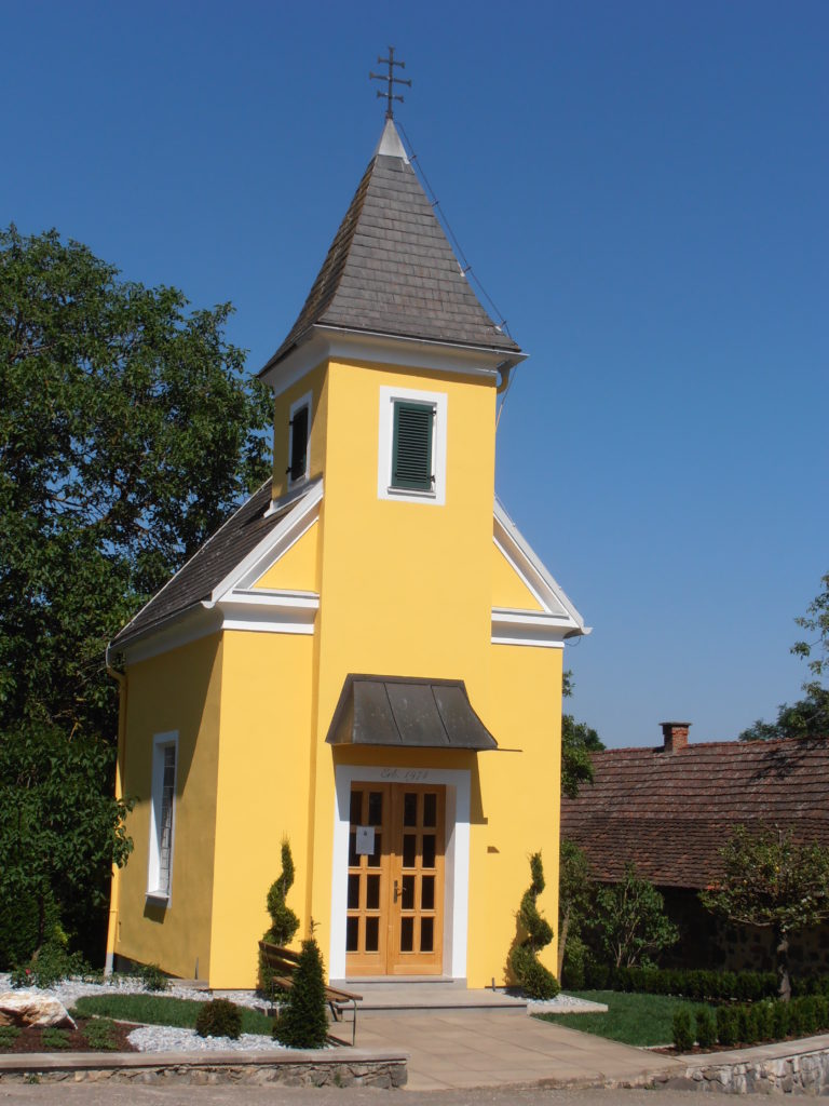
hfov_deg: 25.7
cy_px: 553
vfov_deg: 33.8
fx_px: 1820
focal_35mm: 57
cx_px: 414
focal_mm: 10.04
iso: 80
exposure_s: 1/200
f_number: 11
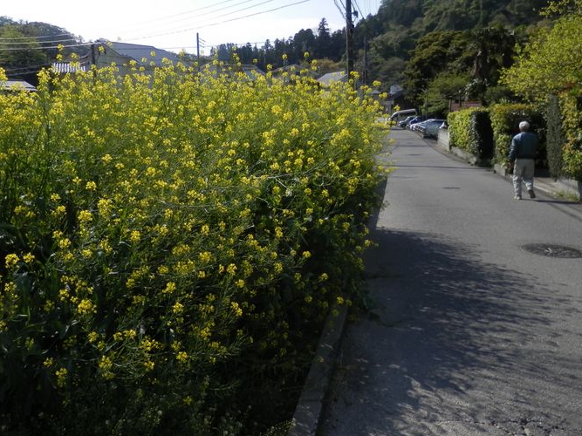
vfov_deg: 46.6
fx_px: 504
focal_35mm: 30
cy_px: 178
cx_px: 274
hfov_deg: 59.9
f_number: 8.7
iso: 80
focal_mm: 4.5
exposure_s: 1/125
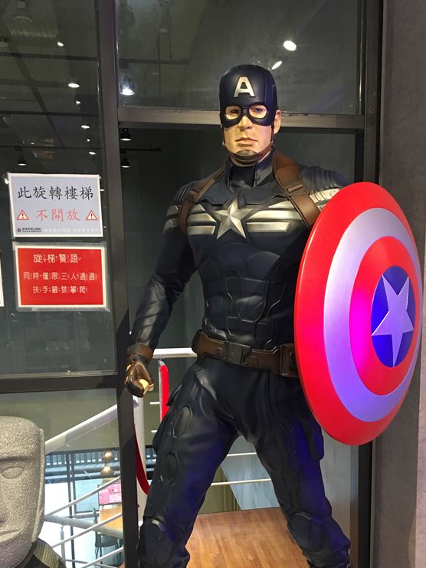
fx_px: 623
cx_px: 264
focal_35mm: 38
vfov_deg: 48.3
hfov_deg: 37.5
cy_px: 371
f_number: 2.2
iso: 80
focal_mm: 4.15
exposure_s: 1/10
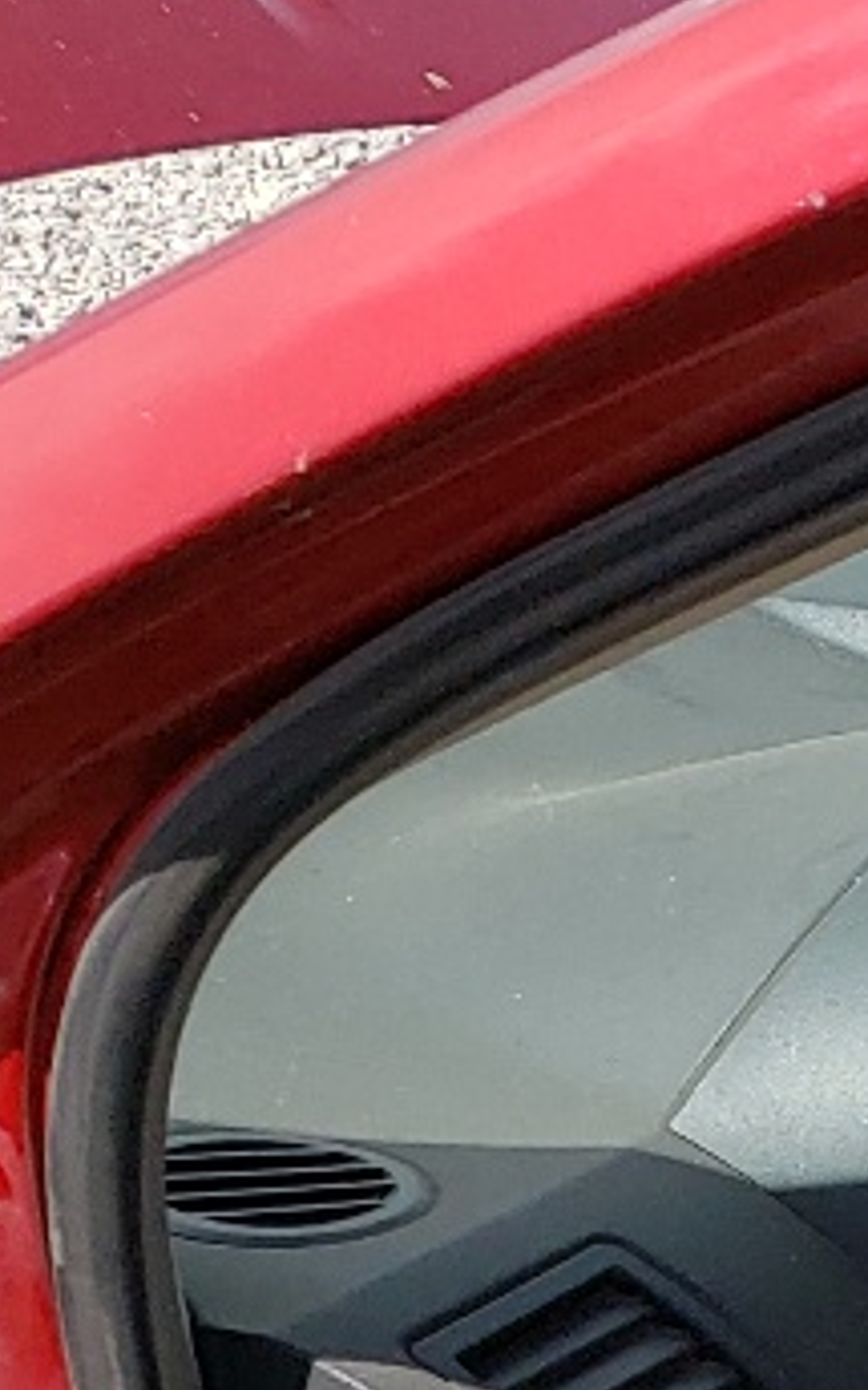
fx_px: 4845
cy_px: 2174
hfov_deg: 8.9
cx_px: 2334
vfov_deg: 15.0
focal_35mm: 128
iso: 50
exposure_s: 1/2000
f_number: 1.5
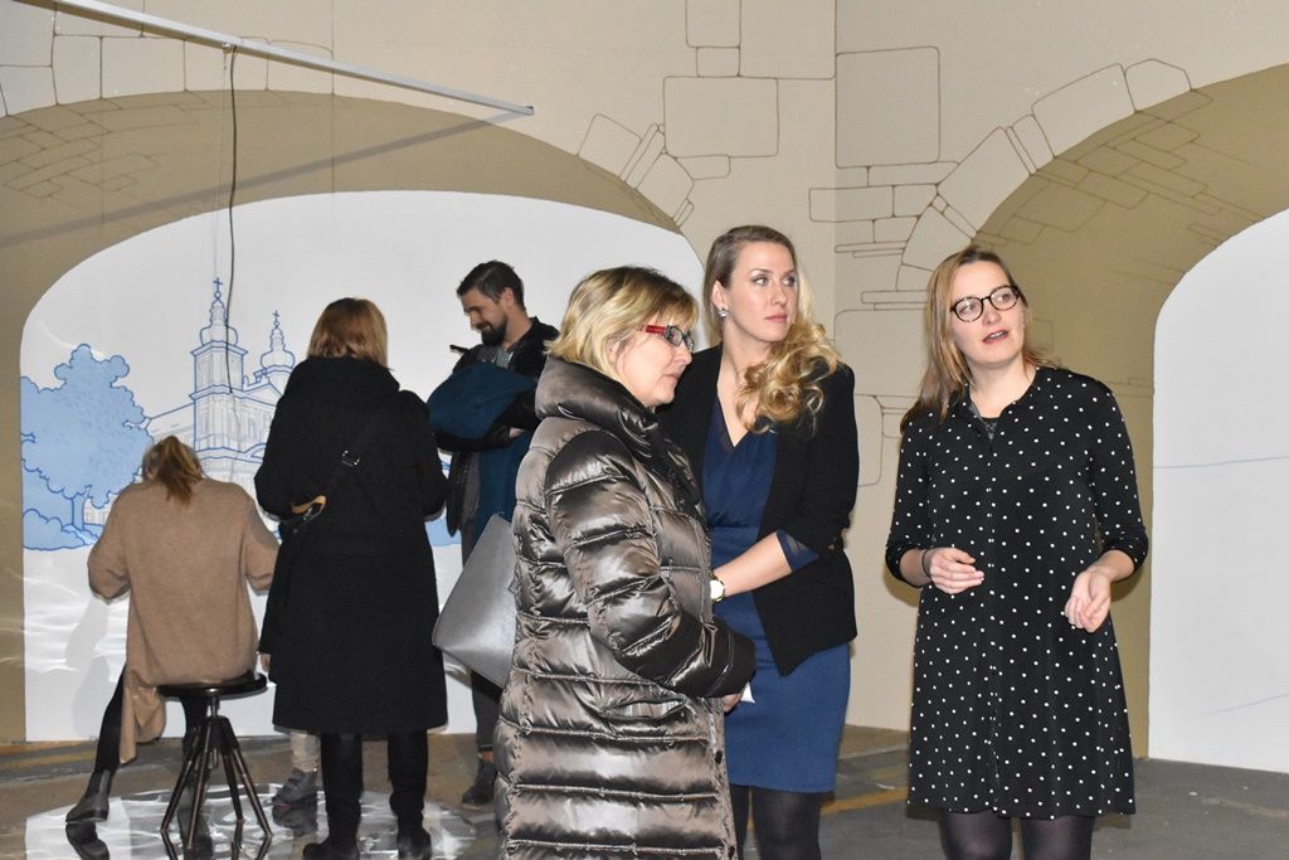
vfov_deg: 26.5
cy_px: 430
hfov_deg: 38.9
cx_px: 644
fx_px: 1826
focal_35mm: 51
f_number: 8
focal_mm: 34
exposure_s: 1/60
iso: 6400
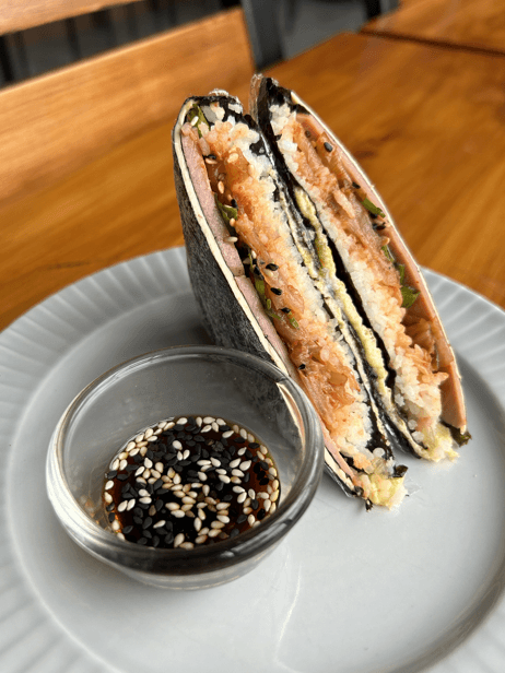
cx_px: 248
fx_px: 525
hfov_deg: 51.4
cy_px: 328
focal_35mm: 27
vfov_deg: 65.3
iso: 80
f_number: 1.5
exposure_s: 1/100
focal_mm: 5.7
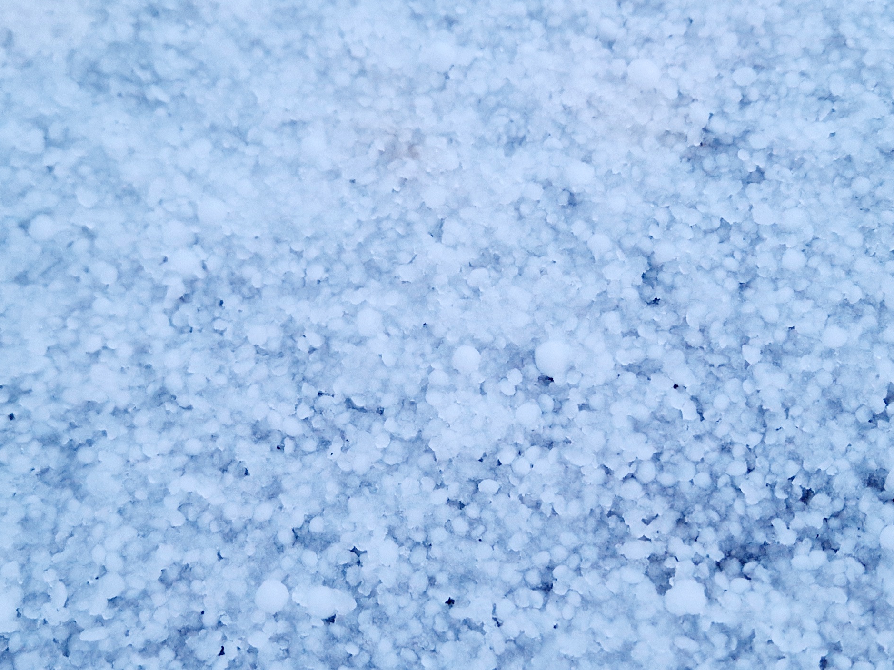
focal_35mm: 49
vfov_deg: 29.6
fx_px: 1265
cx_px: 486
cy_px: 396
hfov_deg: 38.9
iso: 125
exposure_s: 1/100
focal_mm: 5.4
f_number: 1.8
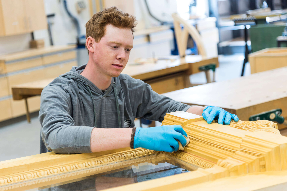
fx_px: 622
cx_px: 144
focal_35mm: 78
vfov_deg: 17.5
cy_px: 96
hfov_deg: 26.0
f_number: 4
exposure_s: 1/40
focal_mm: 78
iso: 400
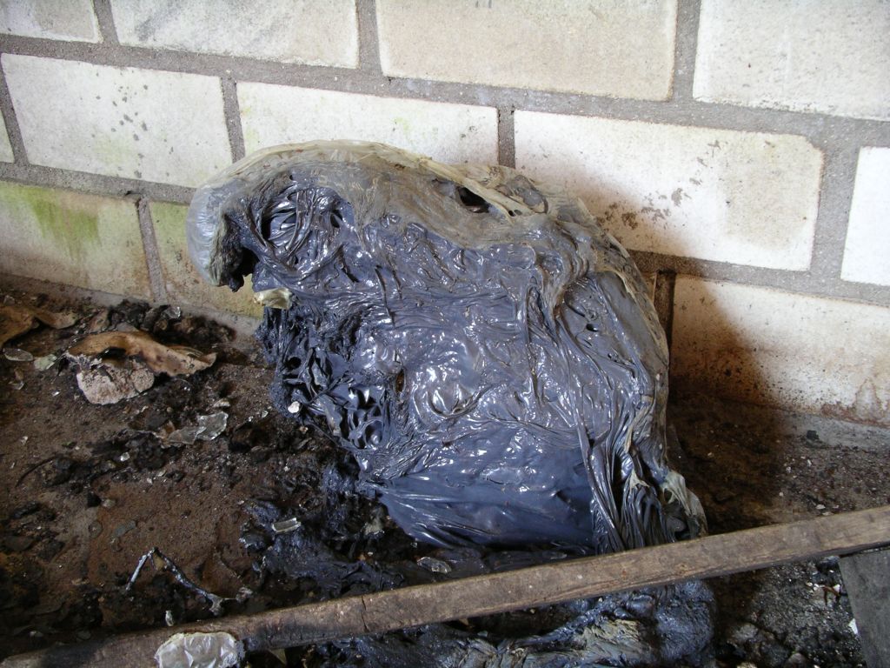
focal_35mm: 45
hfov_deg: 42.1
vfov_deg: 32.2
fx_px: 1157
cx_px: 445
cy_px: 334
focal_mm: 9.3
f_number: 3
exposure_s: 1/15
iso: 200
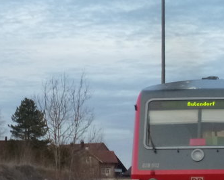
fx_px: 1028
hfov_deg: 12.2
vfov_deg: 10.0
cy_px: 124
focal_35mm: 155
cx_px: 258
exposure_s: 1/80
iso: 320
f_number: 3.4
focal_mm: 7.9
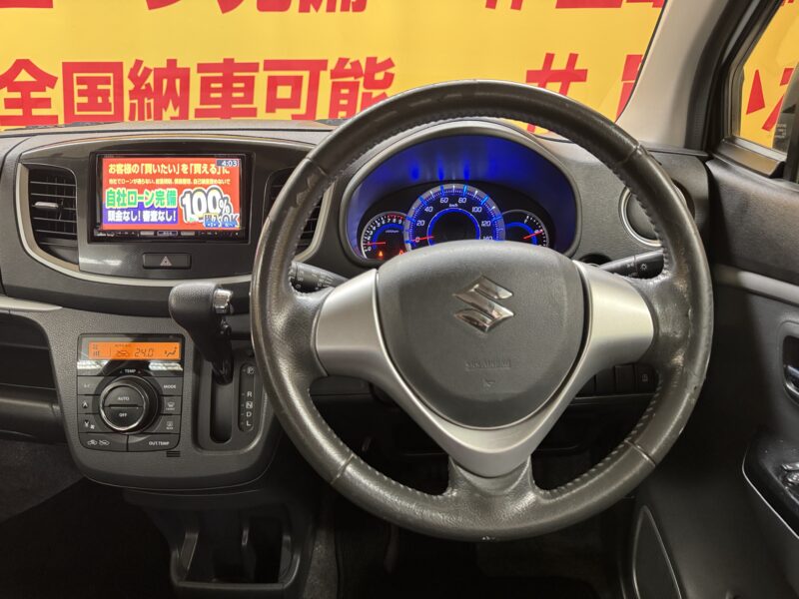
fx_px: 554
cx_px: 400
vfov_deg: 56.8
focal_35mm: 24
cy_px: 300
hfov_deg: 71.6
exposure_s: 1/50
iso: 800
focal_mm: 6.76
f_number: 1.78
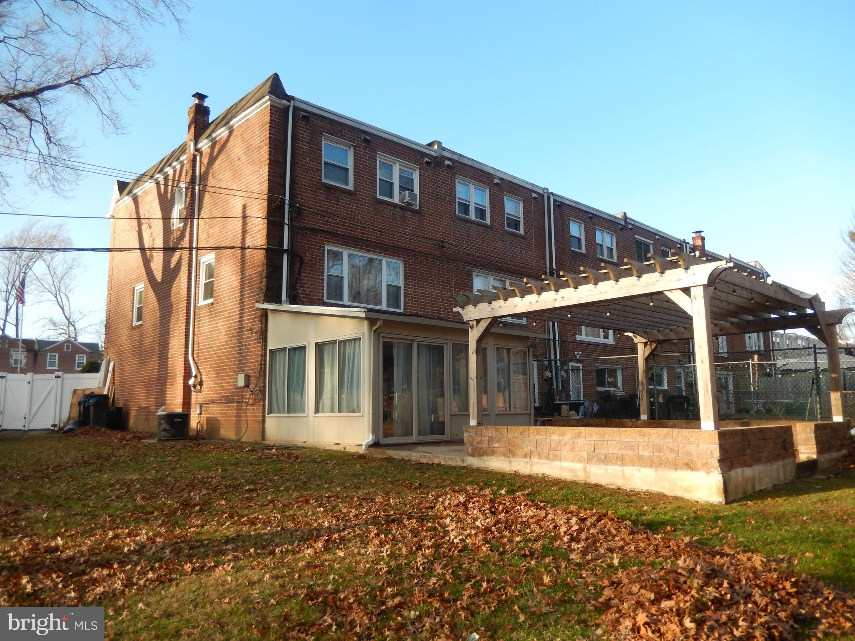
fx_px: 617
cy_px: 320
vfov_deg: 54.9
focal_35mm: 25
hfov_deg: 69.4
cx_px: 428
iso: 125
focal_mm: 4.5
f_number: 3.4
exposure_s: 1/320
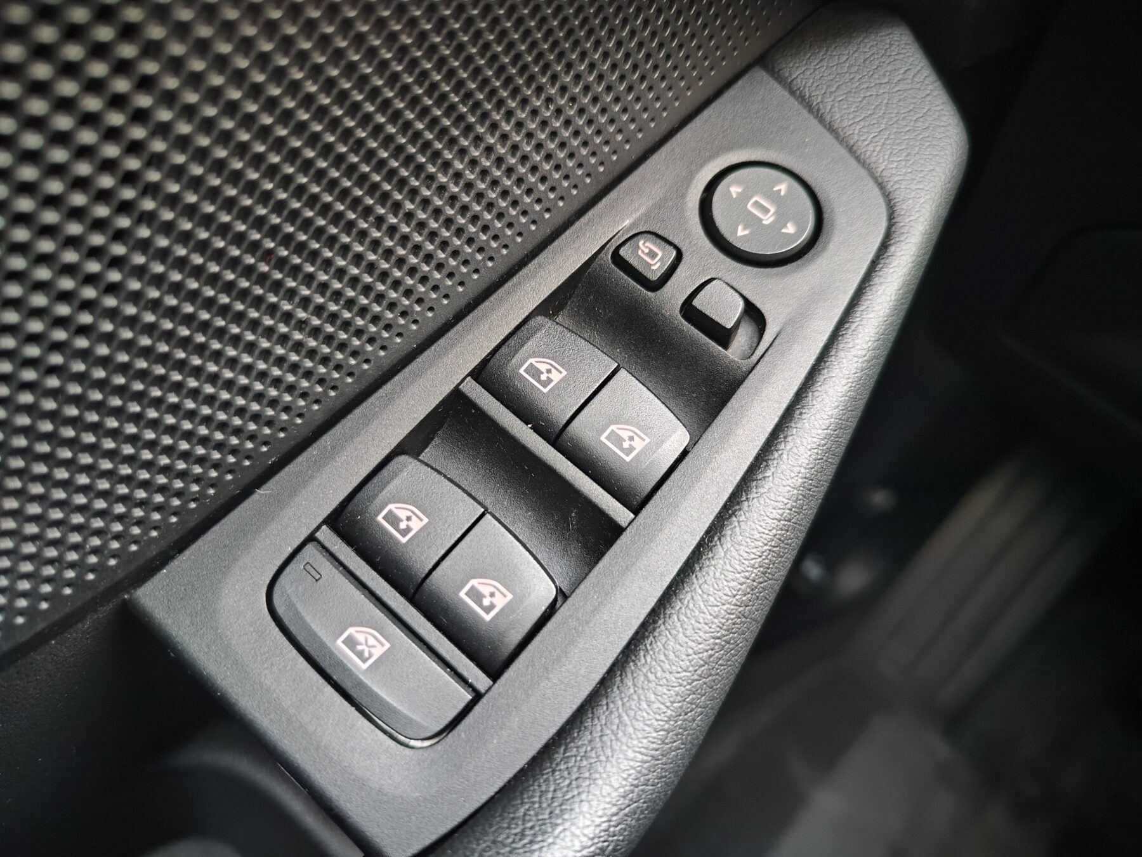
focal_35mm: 23
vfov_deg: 58.9
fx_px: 759
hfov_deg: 73.9
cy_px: 428
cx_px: 571
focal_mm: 7.01
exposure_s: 1/20
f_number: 1.69
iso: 3724
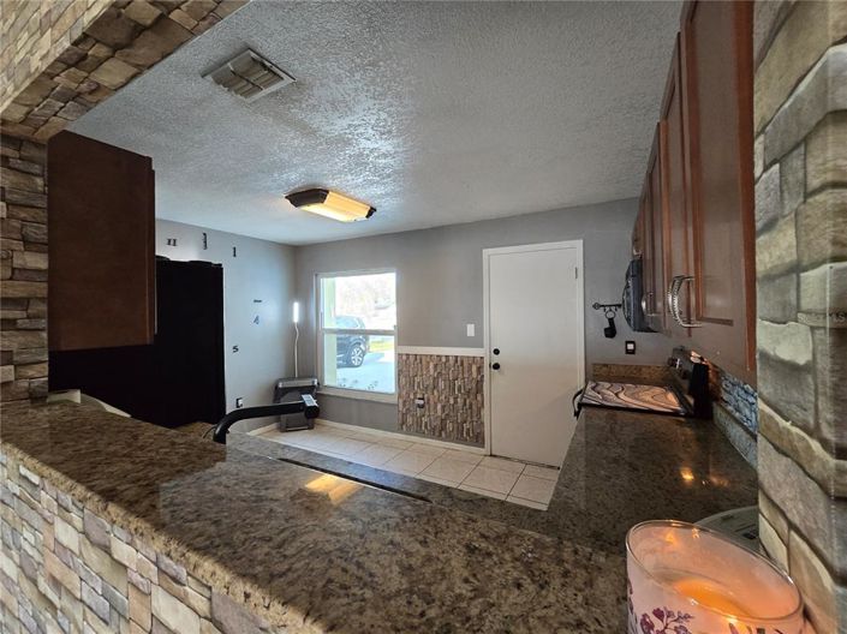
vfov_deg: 89.9
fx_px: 318
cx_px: 424
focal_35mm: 13
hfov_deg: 106.2
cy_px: 317
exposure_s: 1/60
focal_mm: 2.2
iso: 500
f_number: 2.2
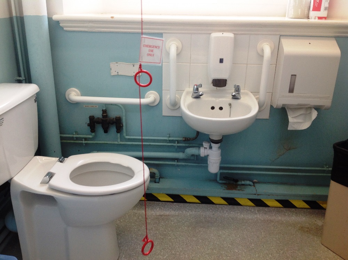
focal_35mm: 35
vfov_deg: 40.6
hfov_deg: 52.7
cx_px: 174
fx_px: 351
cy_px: 130
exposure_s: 1/60
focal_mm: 4.28
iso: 64
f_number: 2.4
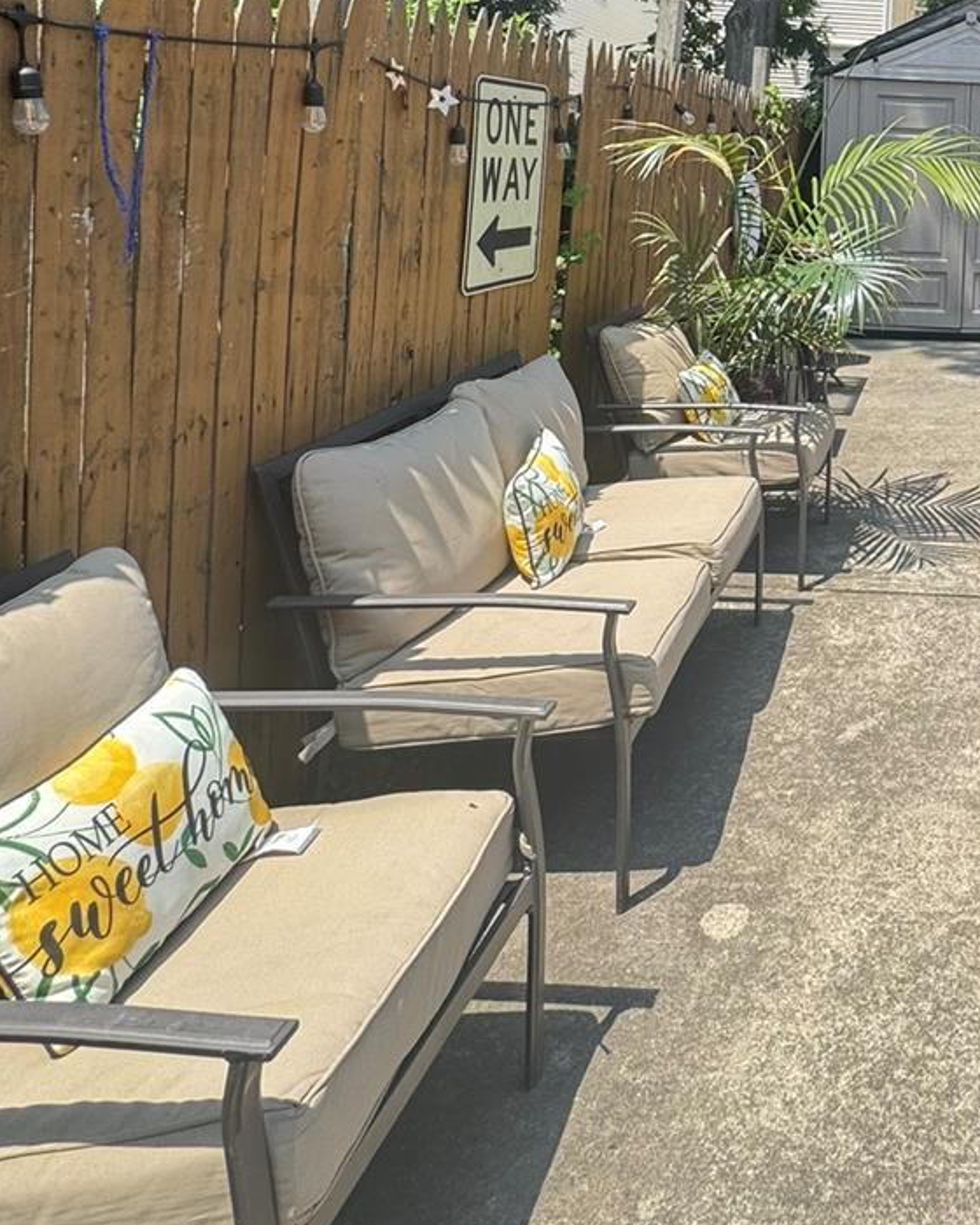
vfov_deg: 52.7
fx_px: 1088
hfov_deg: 42.1
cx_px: 978
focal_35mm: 30
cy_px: 156
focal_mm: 2.22
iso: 40
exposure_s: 1/488
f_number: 2.2
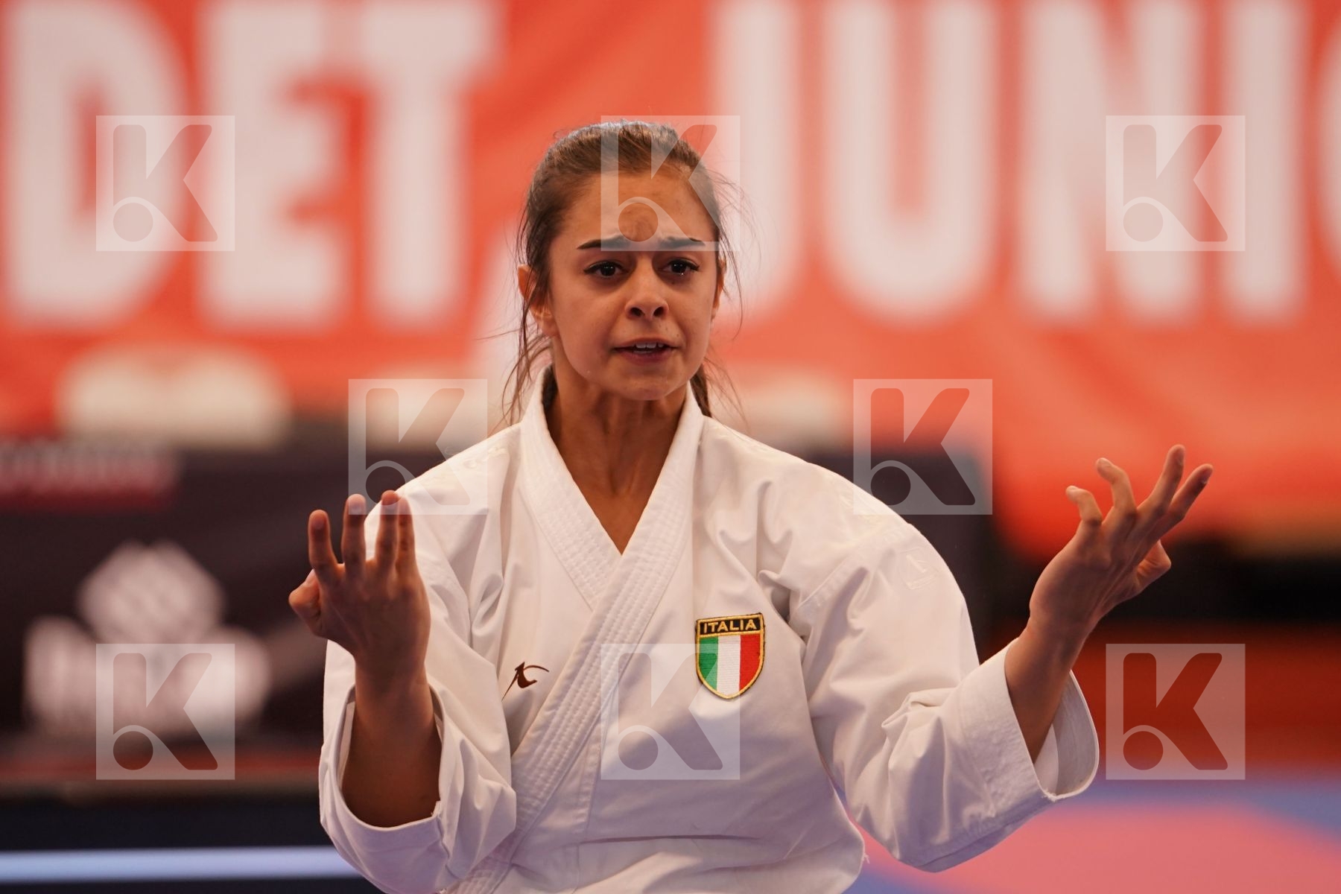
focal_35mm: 297
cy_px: 447
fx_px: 11062
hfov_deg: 6.9
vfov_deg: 4.6
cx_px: 670
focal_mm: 198
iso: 1000
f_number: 2.8
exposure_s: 1/500
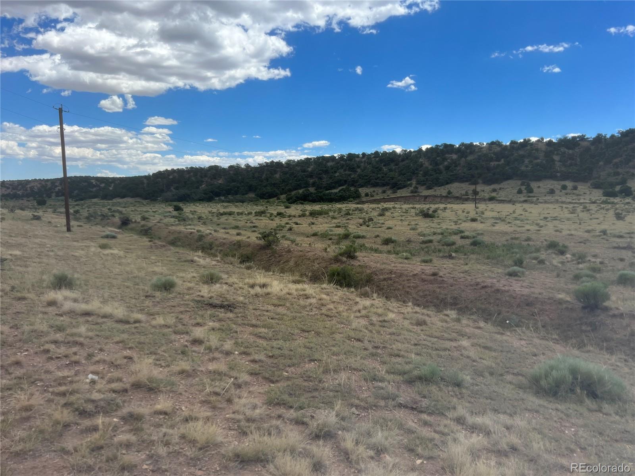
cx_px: 318
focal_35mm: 26
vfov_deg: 53.1
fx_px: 477
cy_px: 238
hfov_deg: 67.3
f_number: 1.5
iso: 50
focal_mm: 5.7
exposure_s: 1/3356
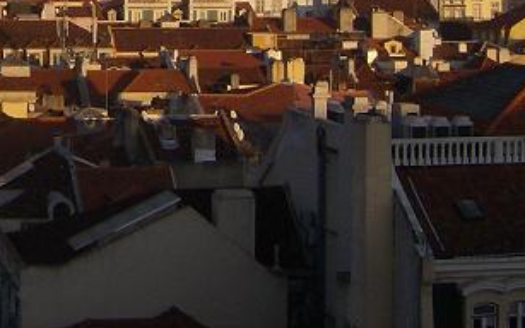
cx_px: 27
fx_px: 1603
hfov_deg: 18.2
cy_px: -162
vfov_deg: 11.2
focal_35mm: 112
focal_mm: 6
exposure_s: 1/691
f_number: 4.7
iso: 100
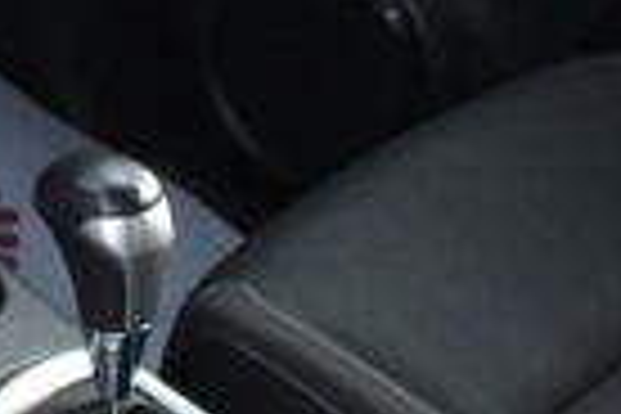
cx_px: -526
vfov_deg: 9.1
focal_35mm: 150
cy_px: 313
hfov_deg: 12.4
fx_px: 2587
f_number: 3.5
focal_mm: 18
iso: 1600
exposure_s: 1/1250
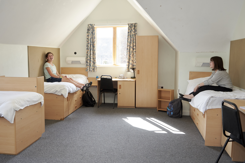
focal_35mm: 34
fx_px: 231
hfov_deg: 55.8
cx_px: 120
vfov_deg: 38.9
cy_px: 84
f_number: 3.5
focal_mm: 22
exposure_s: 1/160
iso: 800
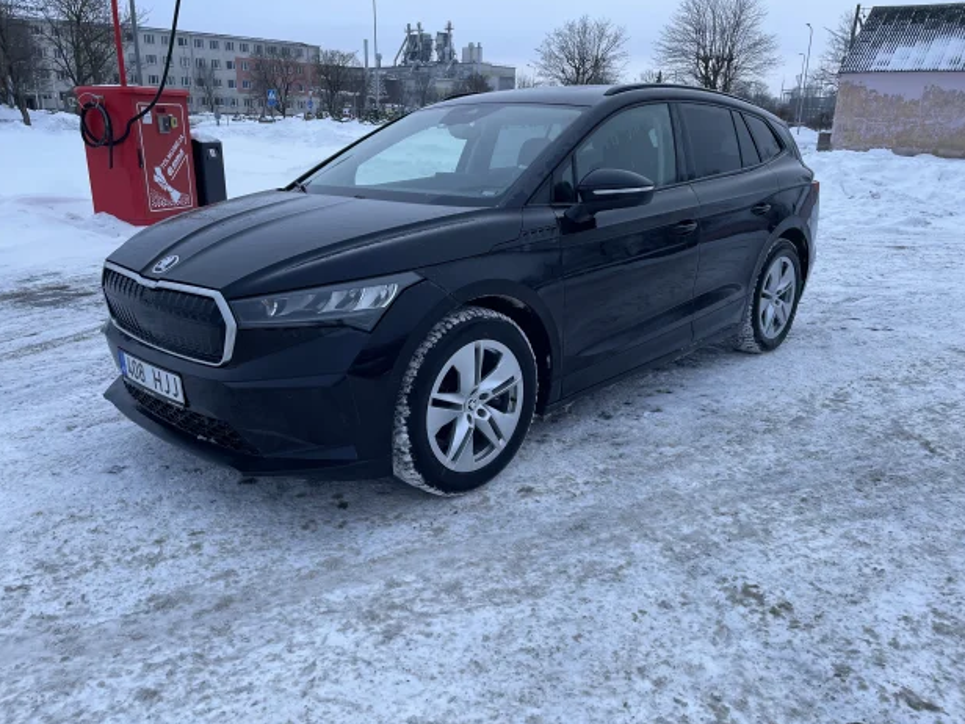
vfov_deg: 51.4
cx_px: 481
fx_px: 753
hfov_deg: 65.3
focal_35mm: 27
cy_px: 368
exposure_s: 1/491
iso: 32
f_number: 1.6
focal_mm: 4.2
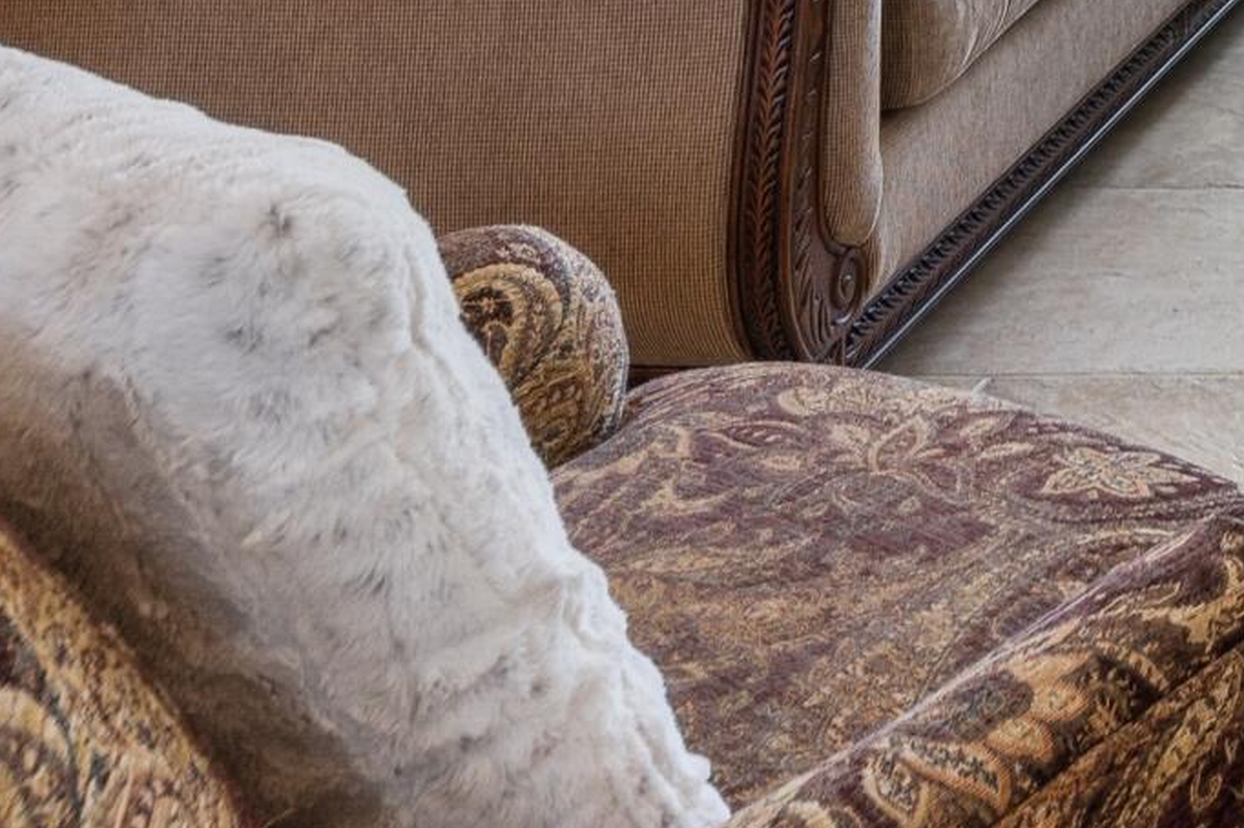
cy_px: -757
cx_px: 2014
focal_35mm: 66
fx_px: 2279
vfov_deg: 16.4
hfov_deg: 22.8
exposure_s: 1/13
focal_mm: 15
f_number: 8
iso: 100
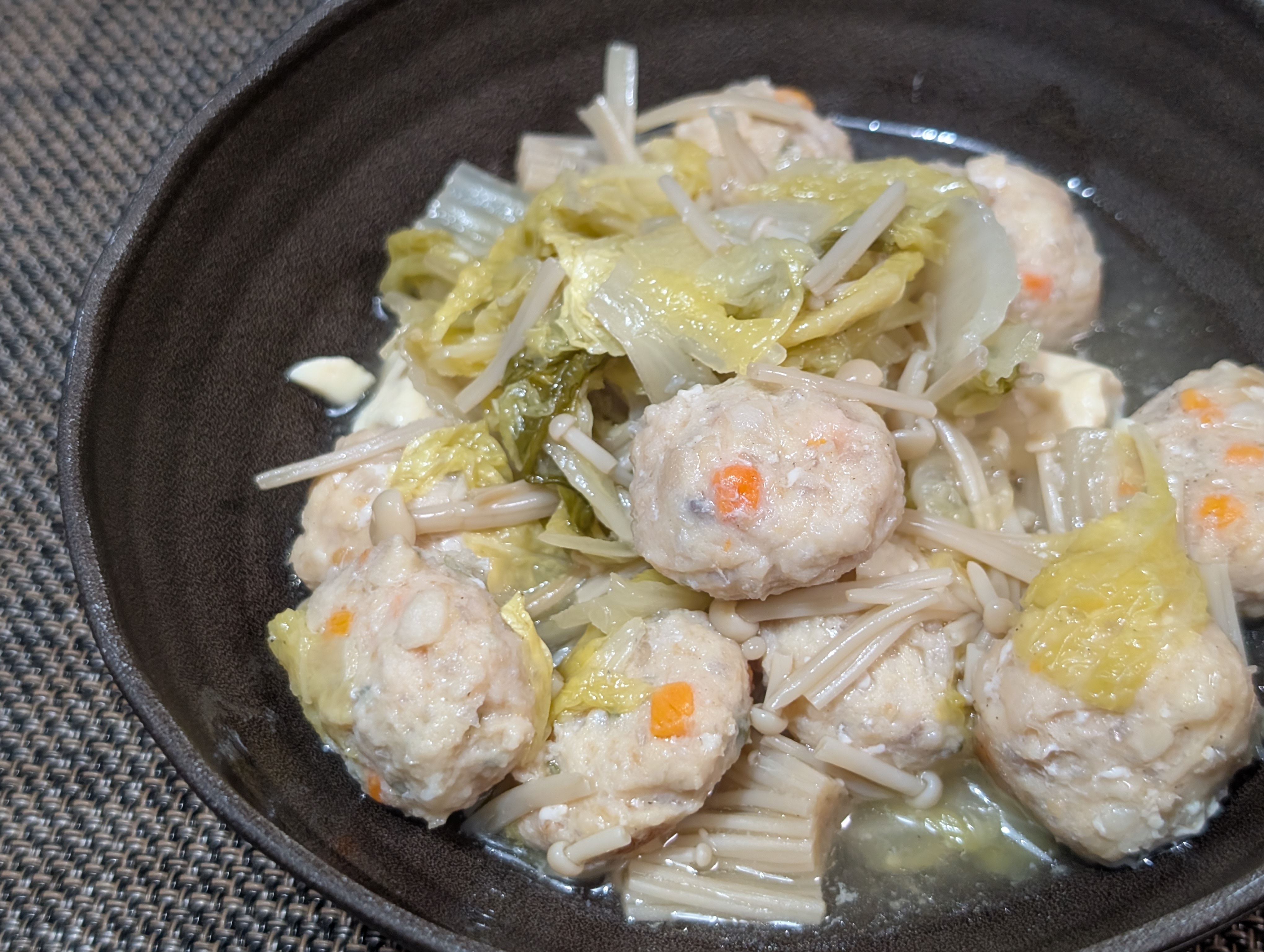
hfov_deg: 38.9
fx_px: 1792
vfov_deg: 29.7
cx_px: 632
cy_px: 476
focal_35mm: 49
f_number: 1.68
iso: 303
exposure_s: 1/25.1
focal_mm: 6.9
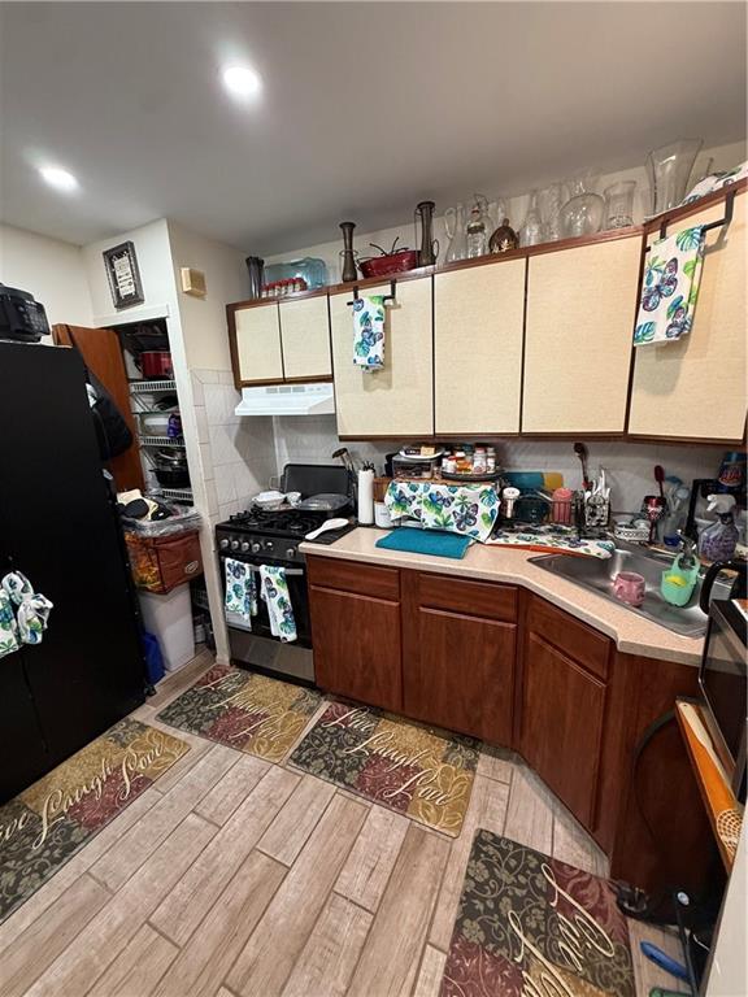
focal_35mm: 14
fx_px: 403
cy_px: 498
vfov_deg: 102.1
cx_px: 374
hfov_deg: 85.7
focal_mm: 2.22
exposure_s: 1/60
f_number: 2.2
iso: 250
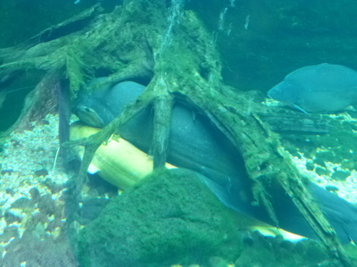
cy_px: 134
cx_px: 178
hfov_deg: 39.7
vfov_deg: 30.3
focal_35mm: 48
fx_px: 495
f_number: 4
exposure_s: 1/5
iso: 400
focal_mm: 8.6
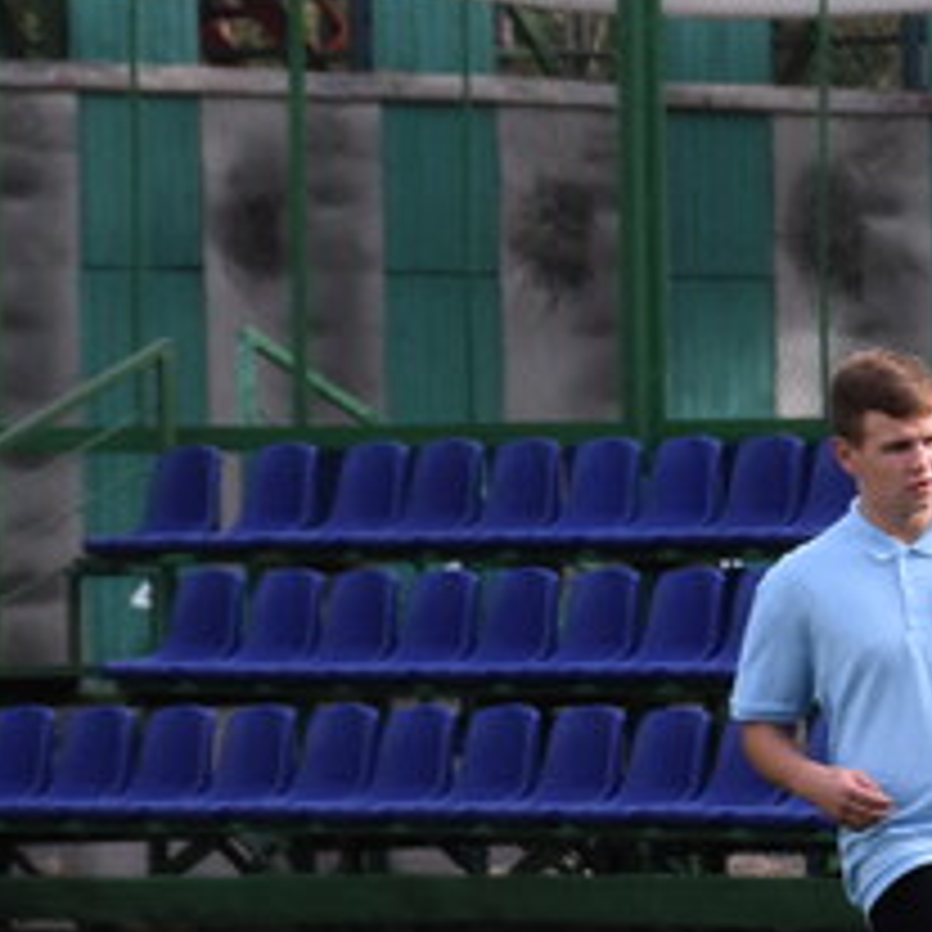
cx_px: 1598
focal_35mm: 370
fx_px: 11271
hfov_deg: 4.7
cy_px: 635
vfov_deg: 4.7
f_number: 8
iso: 800
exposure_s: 1/500
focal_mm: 80
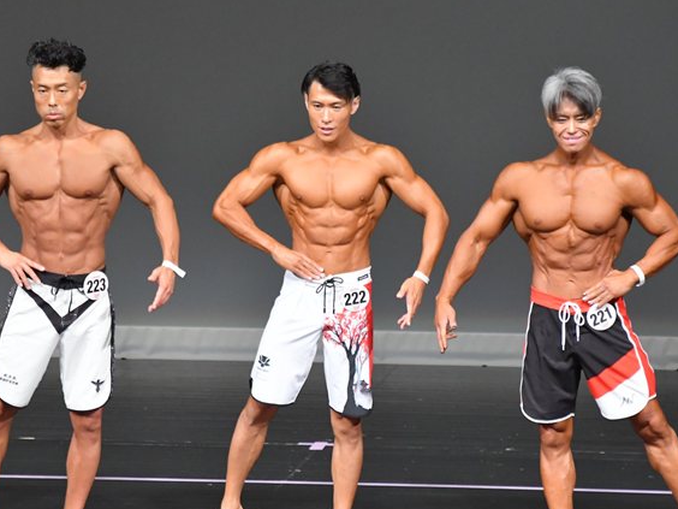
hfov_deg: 4.8
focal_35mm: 416
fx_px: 8148
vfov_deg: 3.6
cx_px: 301
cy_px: 298
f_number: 5.6
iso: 5000
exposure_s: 1/400
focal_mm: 210
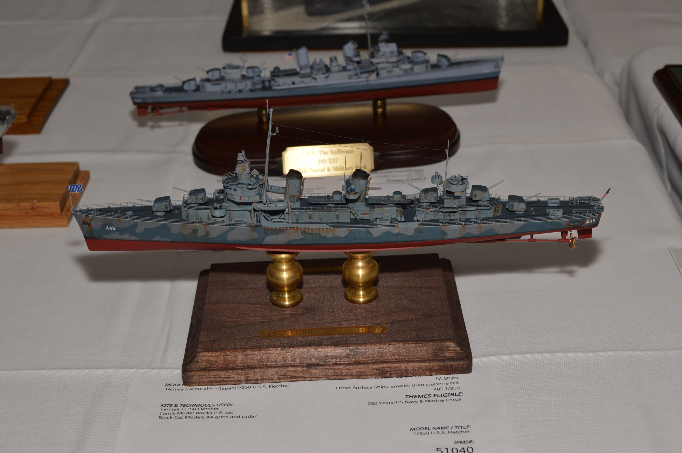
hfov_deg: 35.1
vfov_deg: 23.7
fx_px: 1079
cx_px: 341
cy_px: 226
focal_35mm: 57
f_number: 8
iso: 100
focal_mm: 38
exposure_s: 1/60
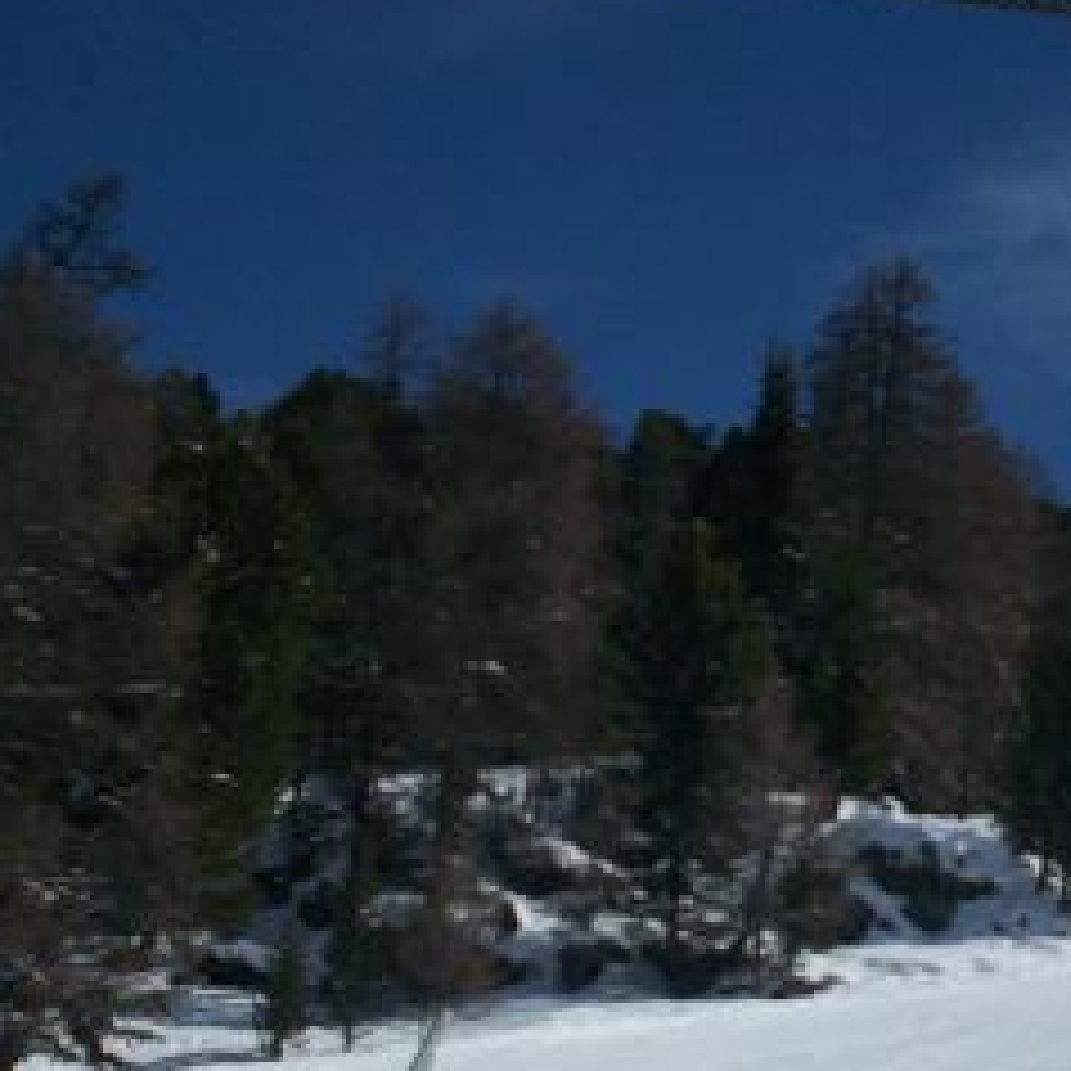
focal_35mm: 88
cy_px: 734
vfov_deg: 19.6
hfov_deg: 19.6
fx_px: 3080
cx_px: 814
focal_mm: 6.2
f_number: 5.6
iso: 80
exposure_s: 1/1259
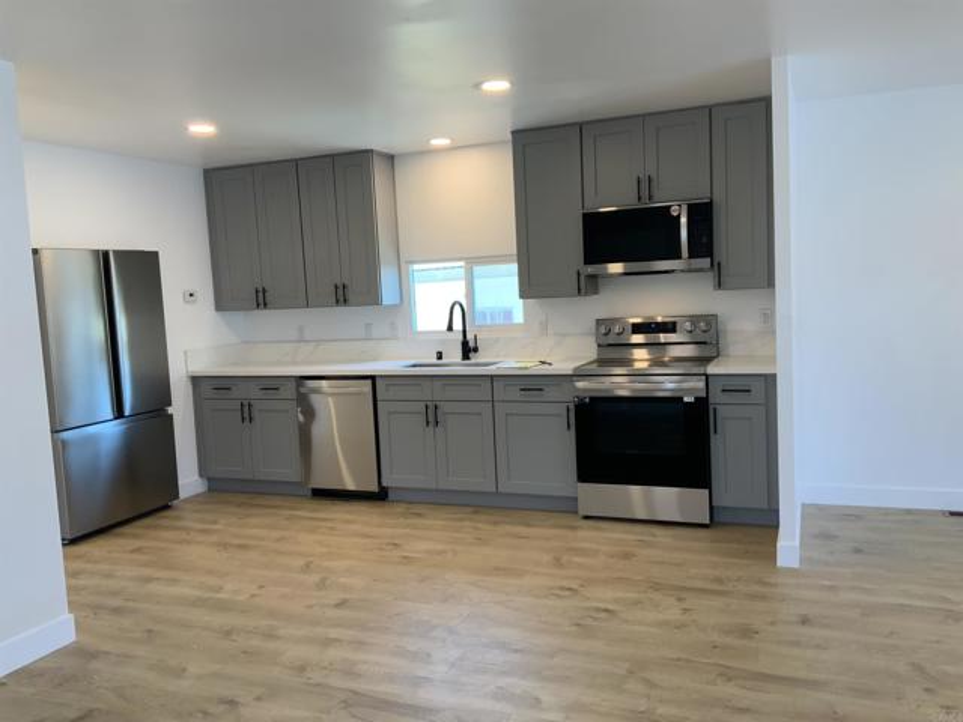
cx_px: 482
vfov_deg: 48.2
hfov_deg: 61.7
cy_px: 361
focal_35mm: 29
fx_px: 807
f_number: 1.8
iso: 40
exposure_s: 1/60
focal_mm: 3
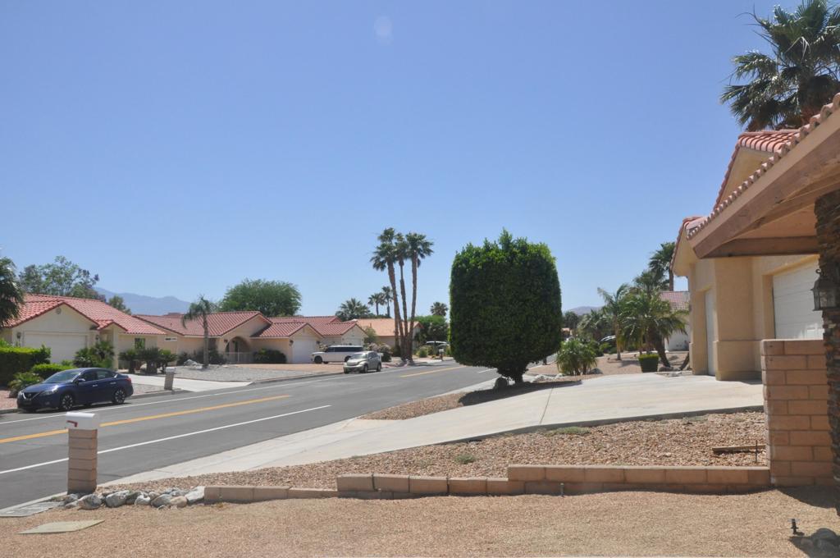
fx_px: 734
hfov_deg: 59.6
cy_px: 279
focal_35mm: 32
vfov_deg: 41.6
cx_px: 420
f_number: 16
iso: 1000
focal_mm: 21
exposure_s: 1/1000
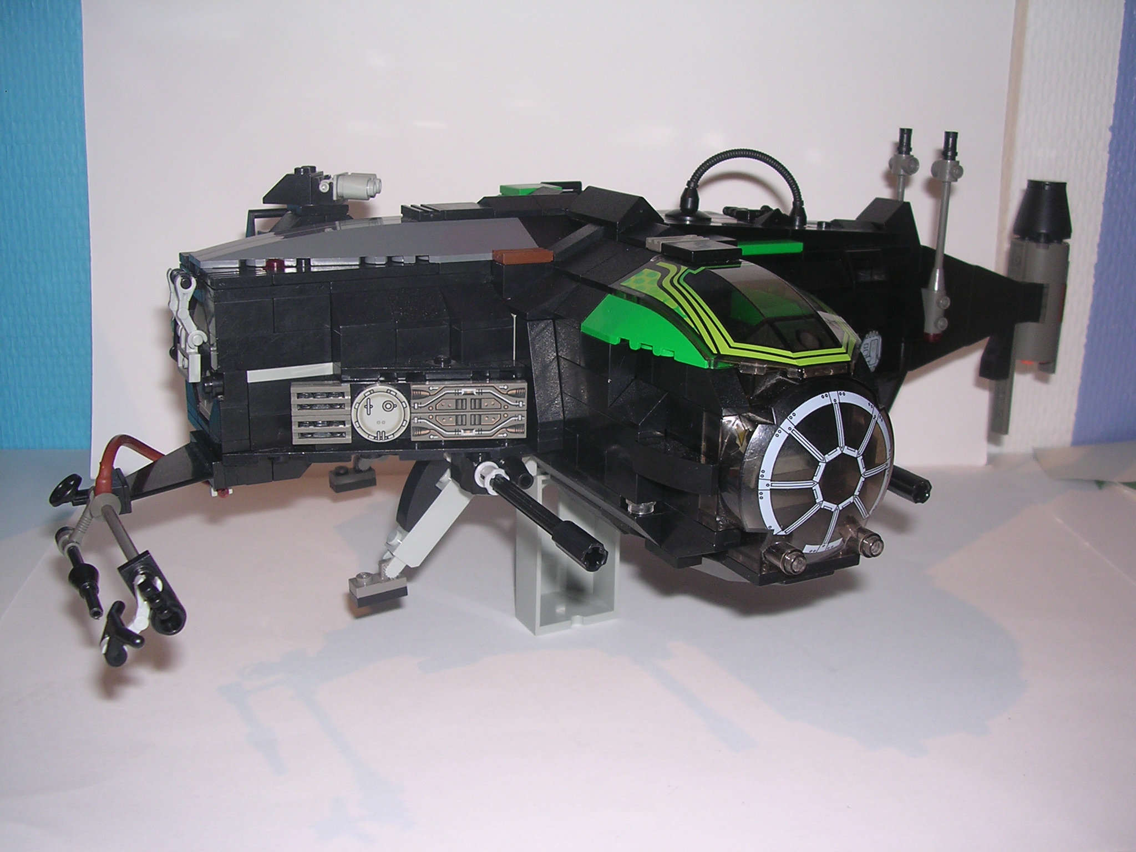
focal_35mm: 38
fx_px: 1247
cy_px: 426
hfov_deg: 49.0
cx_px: 568
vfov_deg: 37.7
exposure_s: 1/60.1
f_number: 2.8
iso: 100
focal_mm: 5.8
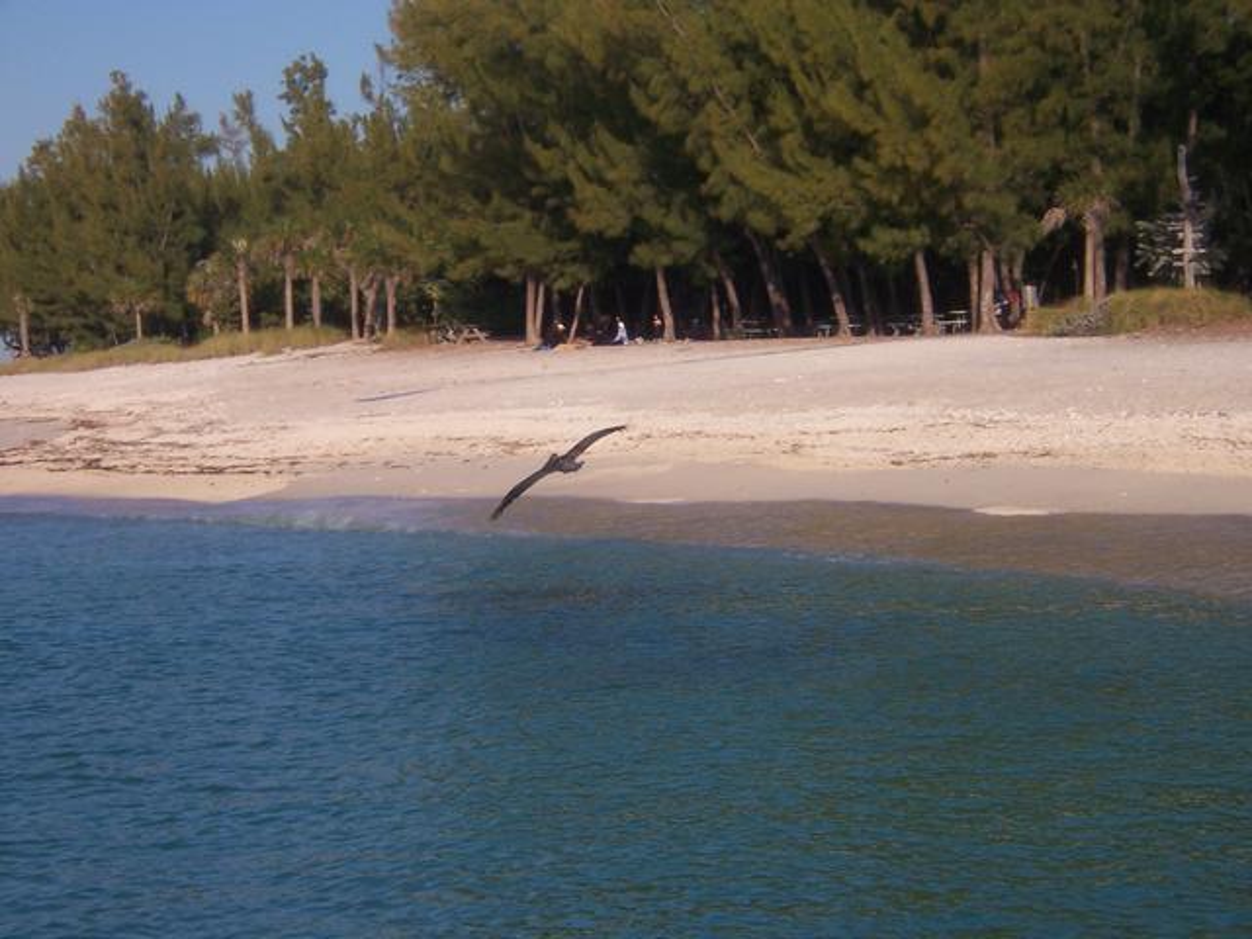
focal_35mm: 100
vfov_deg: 14.8
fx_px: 3617
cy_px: 470
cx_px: 626
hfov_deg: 19.6
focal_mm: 16.6
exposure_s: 1/350
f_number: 8
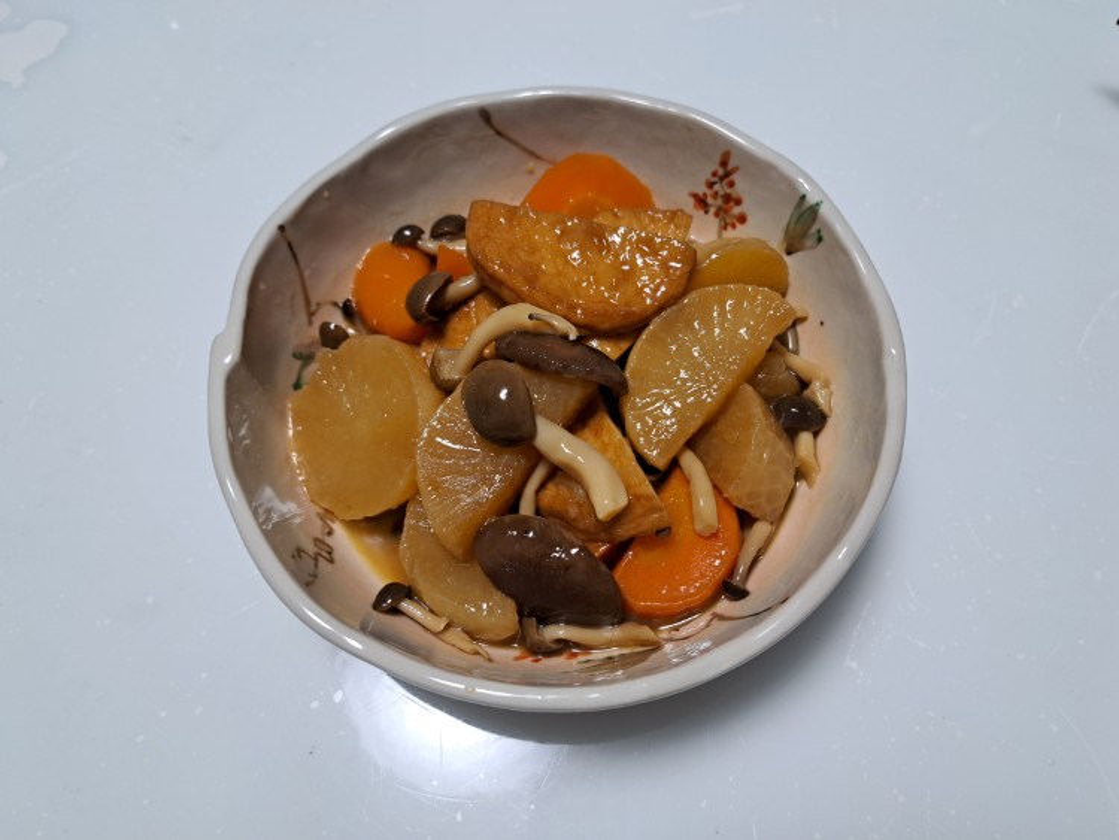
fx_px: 776
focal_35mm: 24
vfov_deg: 56.8
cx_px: 560
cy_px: 420
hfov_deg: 71.6
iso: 100
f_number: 1.8
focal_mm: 5.23
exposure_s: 1/50
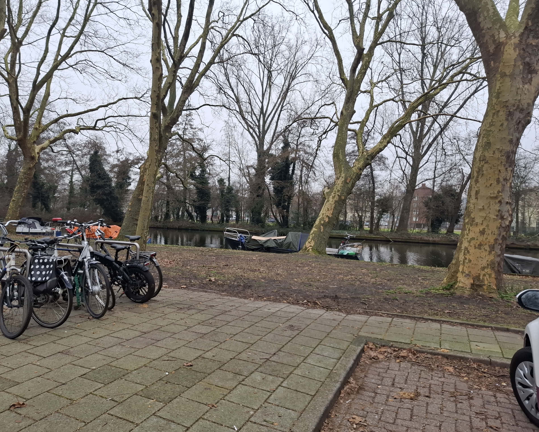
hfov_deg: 70.2
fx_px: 383
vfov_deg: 58.8
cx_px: 255
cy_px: 216
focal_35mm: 24
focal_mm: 5.5
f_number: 1.8
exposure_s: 1/234
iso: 50
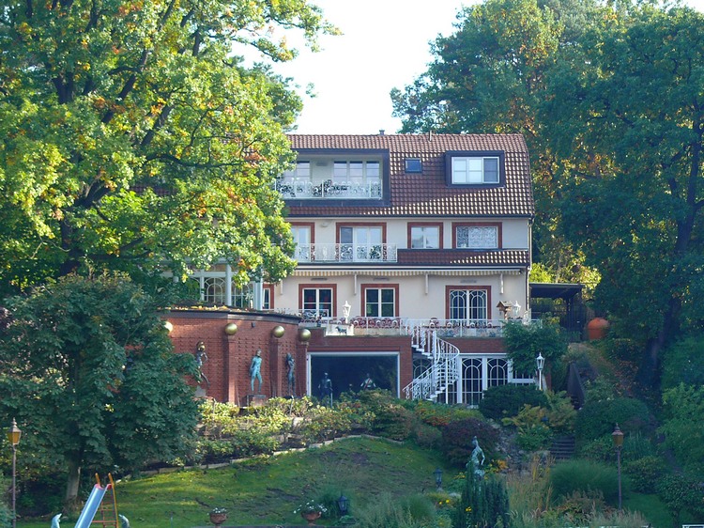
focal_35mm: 121
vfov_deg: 12.2
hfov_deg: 16.3
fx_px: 2460
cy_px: 264
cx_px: 352
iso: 100
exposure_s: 1/80
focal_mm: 18
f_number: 3.2
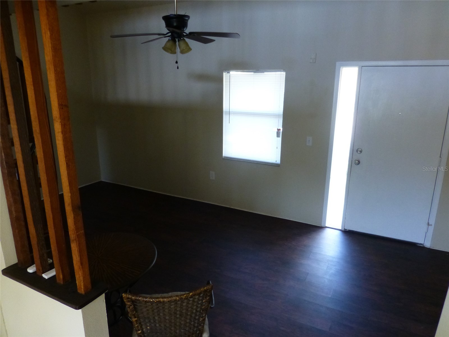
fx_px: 311
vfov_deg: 56.8
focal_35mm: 24
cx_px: 224
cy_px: 168
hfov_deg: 71.6
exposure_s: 1/15
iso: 400
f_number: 3.3
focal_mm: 4.3
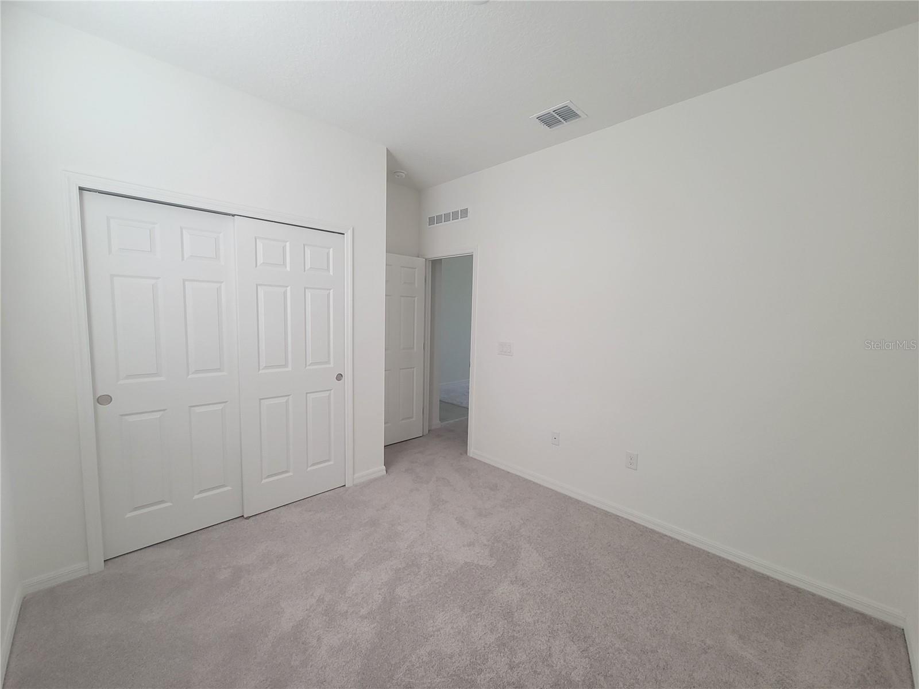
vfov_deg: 89.9
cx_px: 460
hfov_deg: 106.2
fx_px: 345
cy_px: 344
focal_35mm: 13
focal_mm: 2.2
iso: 250
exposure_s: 1/60
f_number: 2.2
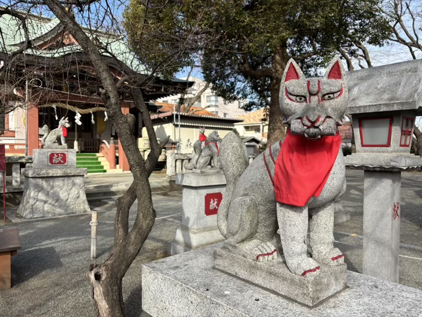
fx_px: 317
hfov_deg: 67.3
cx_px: 211
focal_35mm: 26
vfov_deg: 53.1
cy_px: 158
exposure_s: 1/1328
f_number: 1.6
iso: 50
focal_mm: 5.96
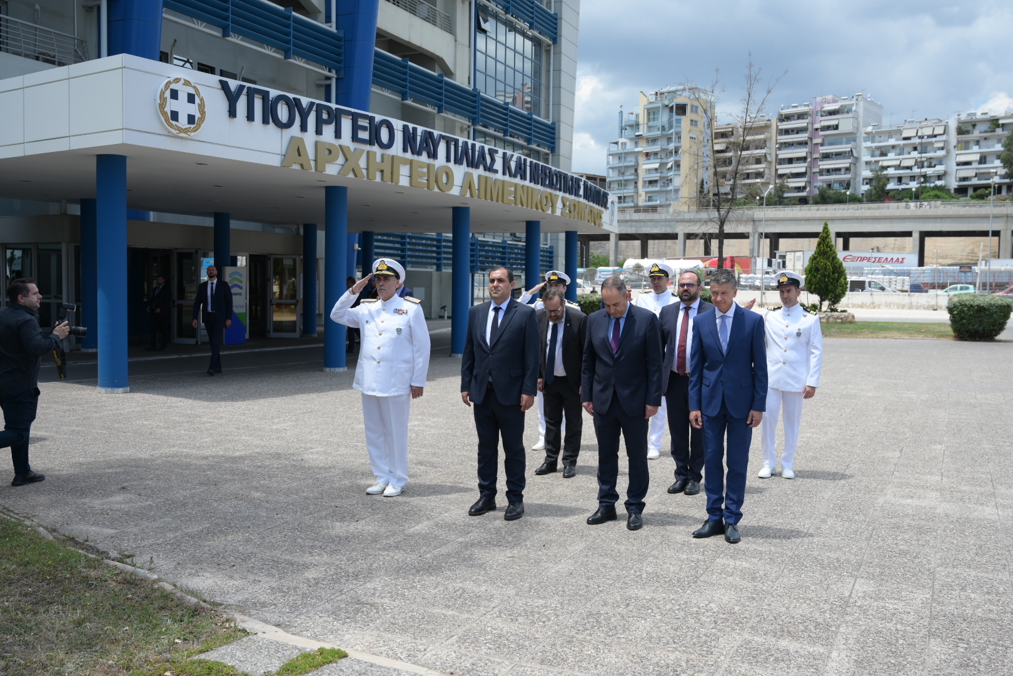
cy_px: 338
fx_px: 929
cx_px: 506
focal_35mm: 33
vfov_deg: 40.0
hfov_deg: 57.2
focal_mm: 33
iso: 100
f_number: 4
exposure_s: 1/640
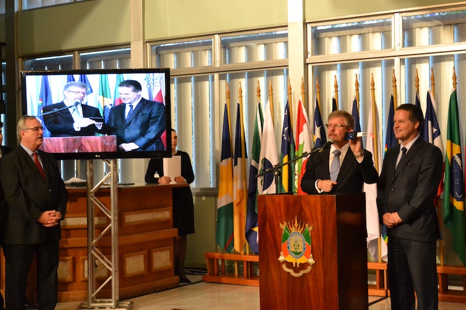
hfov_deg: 33.4
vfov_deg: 22.6
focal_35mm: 60
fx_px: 776
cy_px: 155
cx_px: 233
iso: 3200
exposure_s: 1/100
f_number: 5.3
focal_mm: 40
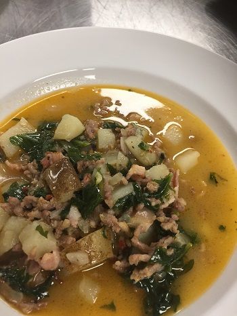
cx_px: 118
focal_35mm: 29
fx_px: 264
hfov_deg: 48.3
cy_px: 158
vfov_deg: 61.6
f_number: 2.2
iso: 50
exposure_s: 1/30
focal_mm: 4.15
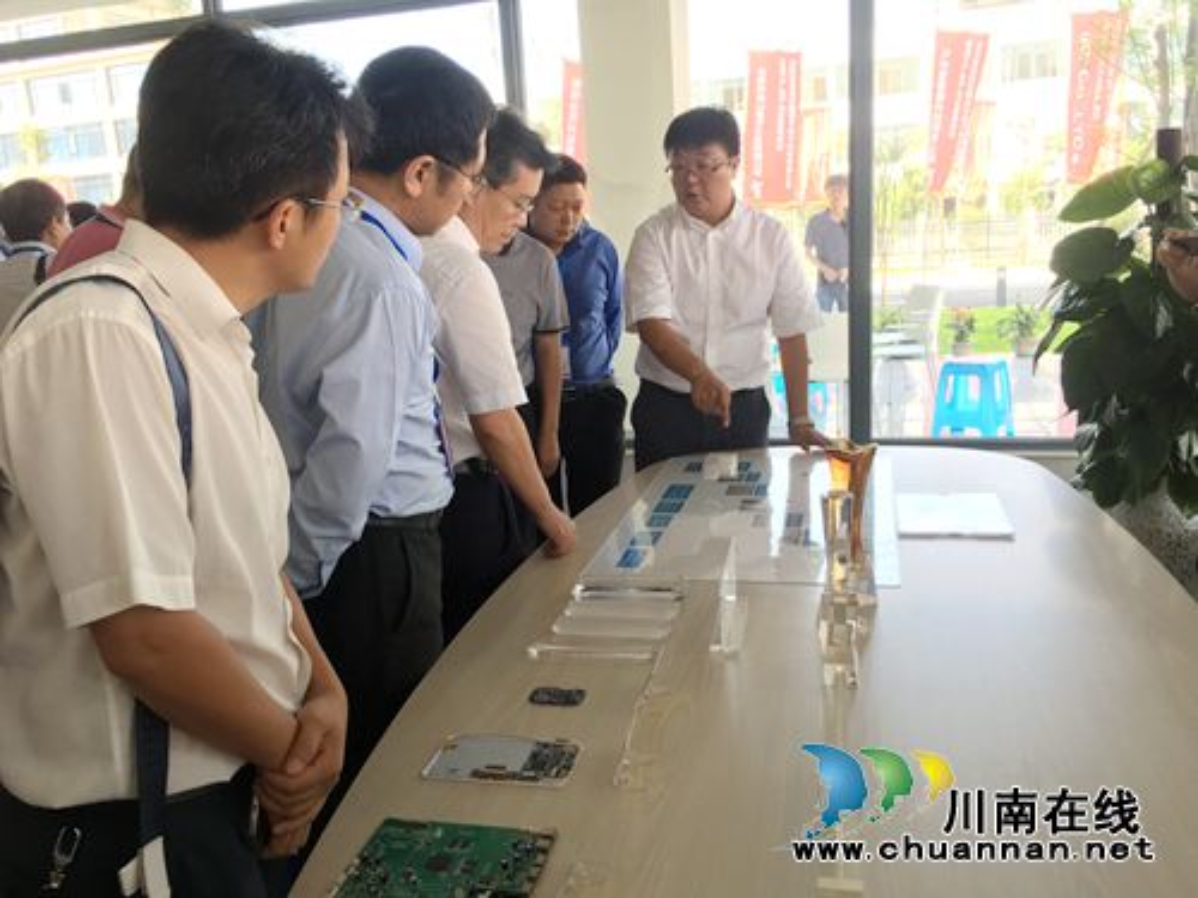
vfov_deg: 48.2
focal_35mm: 29
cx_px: 599
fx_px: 1004
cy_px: 449
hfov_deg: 61.7
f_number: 2.2
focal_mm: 4.15
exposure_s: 1/100
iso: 40
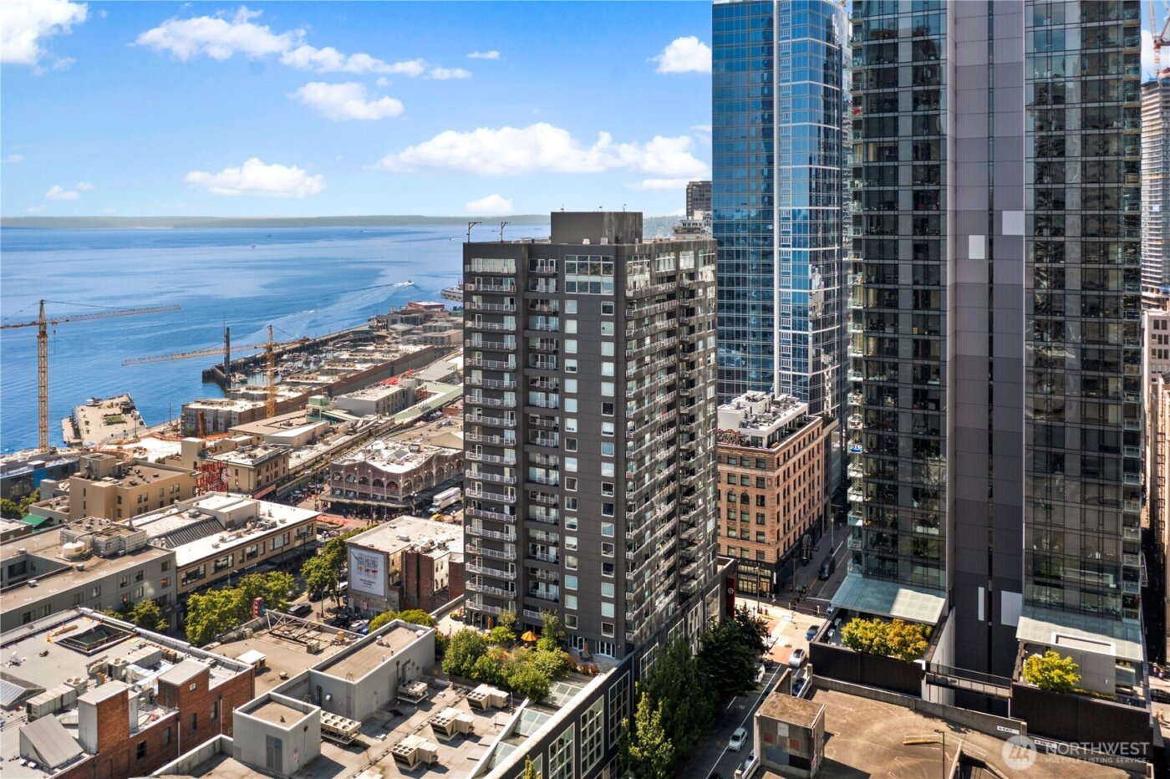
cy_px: 390
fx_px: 910
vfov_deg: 46.4
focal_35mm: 28
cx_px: 585
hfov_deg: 65.5
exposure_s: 1/120
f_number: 2.8
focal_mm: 10.26
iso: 100
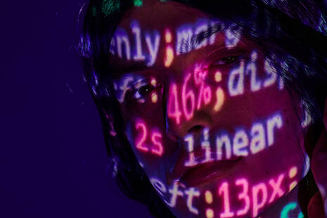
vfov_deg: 8.9
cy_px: 122
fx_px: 1399
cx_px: 152
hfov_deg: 13.3
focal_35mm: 154
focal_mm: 70
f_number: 3.5
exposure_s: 1/160
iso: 500
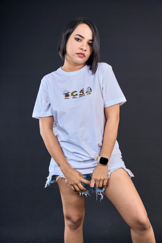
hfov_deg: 32.9
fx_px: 275
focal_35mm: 41
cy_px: 122
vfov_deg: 47.7
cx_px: 81
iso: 500
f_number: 4
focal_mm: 40.7
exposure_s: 1/200
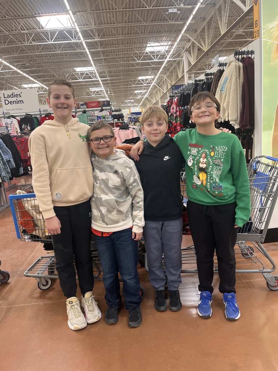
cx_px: 139
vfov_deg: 67.3
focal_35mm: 26
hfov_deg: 53.1
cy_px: 186
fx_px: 278
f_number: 1.6
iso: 100
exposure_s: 1/121
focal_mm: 5.1
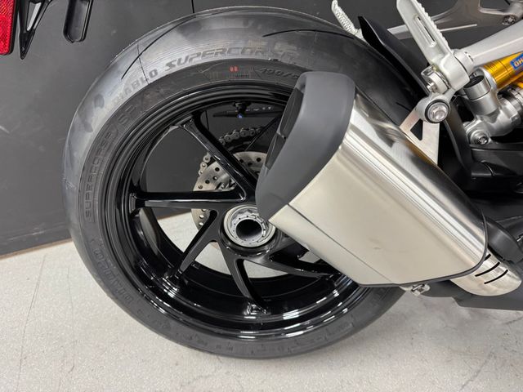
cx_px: 262
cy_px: 196
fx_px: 363
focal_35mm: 24
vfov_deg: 56.8
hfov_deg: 71.6
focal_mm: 6.76
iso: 320
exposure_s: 1/50
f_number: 1.78
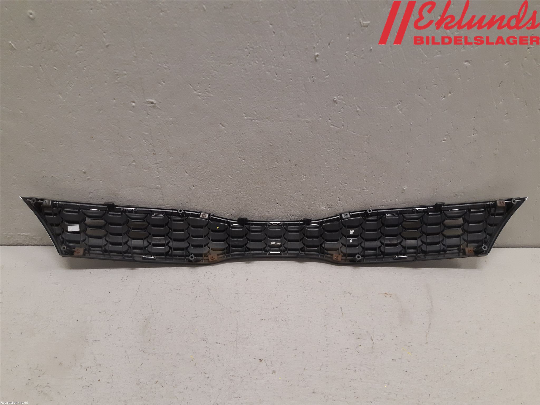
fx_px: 406
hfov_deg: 67.3
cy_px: 202
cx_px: 270
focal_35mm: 26
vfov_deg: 53.1
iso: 160
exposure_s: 1/50
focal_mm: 3.93
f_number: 1.7
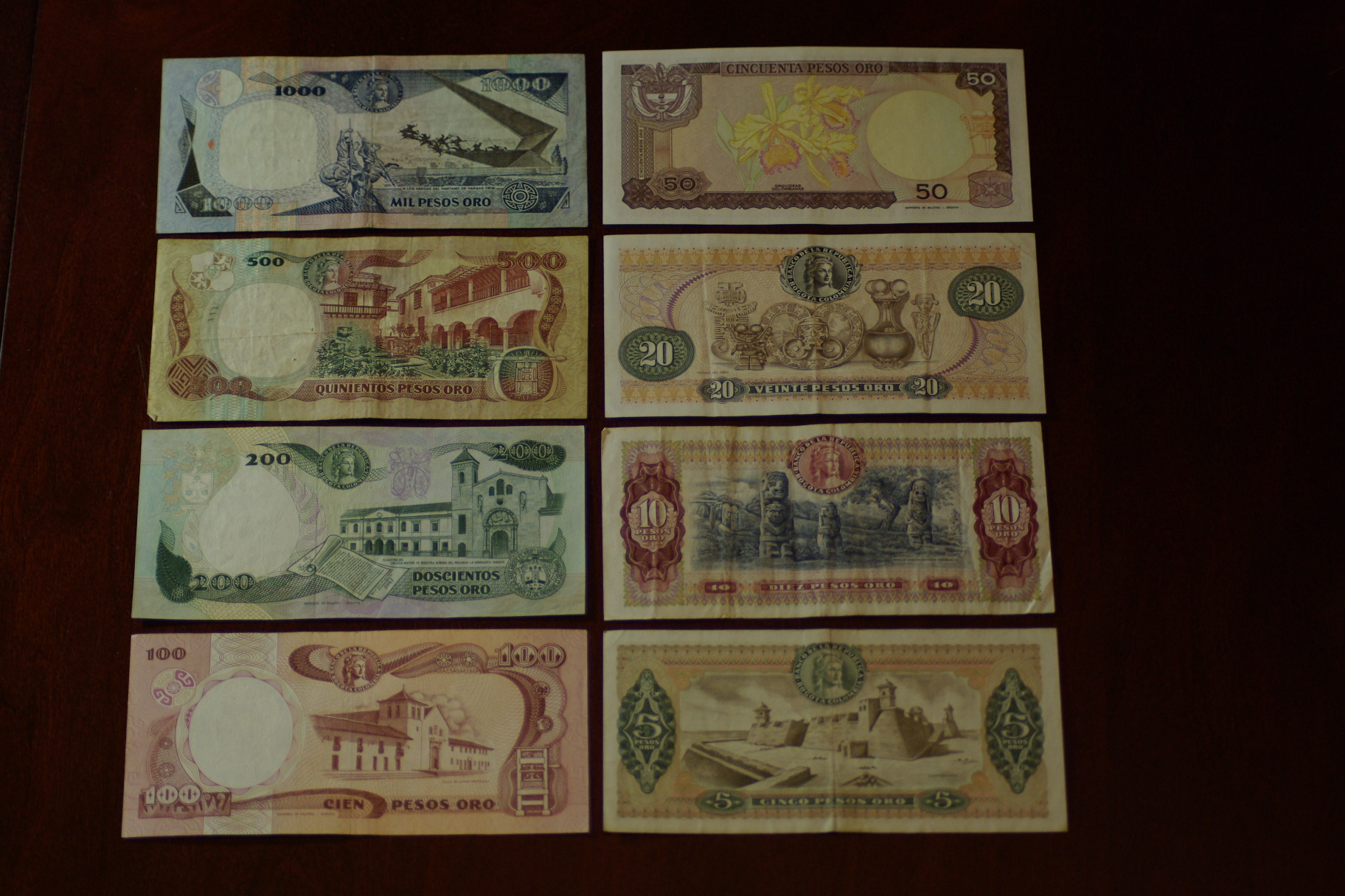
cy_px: 448
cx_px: 672
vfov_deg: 13.0
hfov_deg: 19.5
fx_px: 3923
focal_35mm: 105
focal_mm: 70
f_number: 4
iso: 400
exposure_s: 1/90
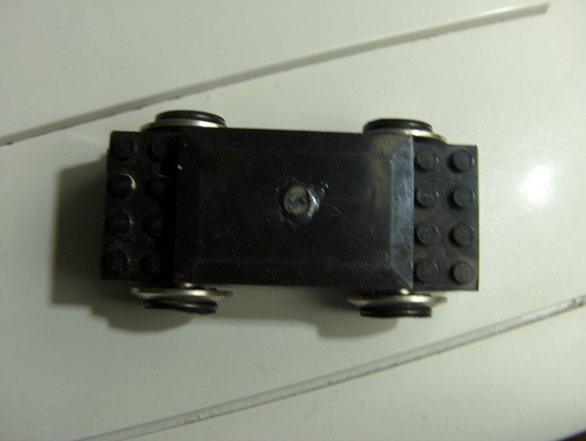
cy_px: 220
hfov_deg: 50.1
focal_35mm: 37
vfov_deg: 38.8
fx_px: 627
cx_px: 293
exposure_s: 1/13
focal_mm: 7.6
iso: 200
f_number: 2.8
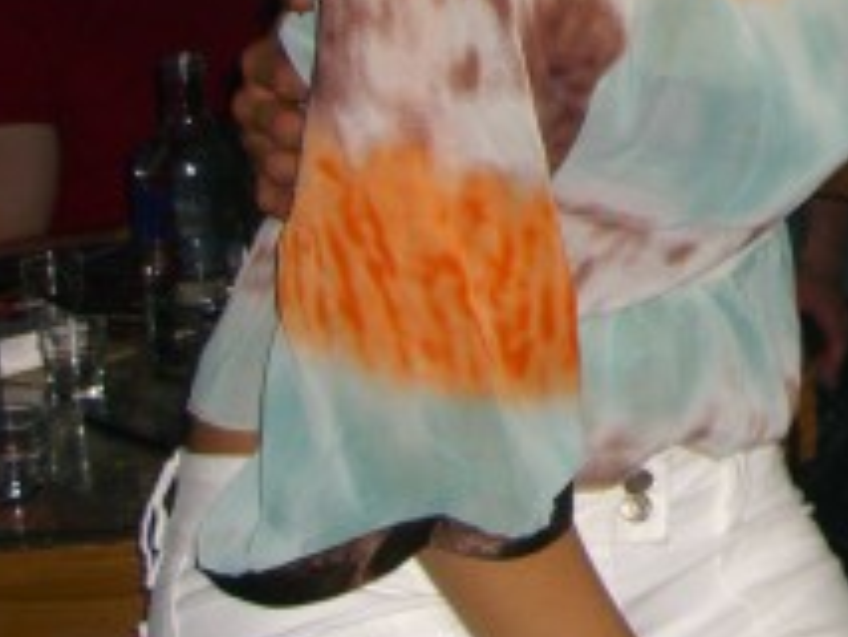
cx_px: 1182
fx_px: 2623
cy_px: -239
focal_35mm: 107
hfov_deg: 17.0
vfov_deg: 13.3
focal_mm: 7.9
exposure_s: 1/60
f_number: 2.8
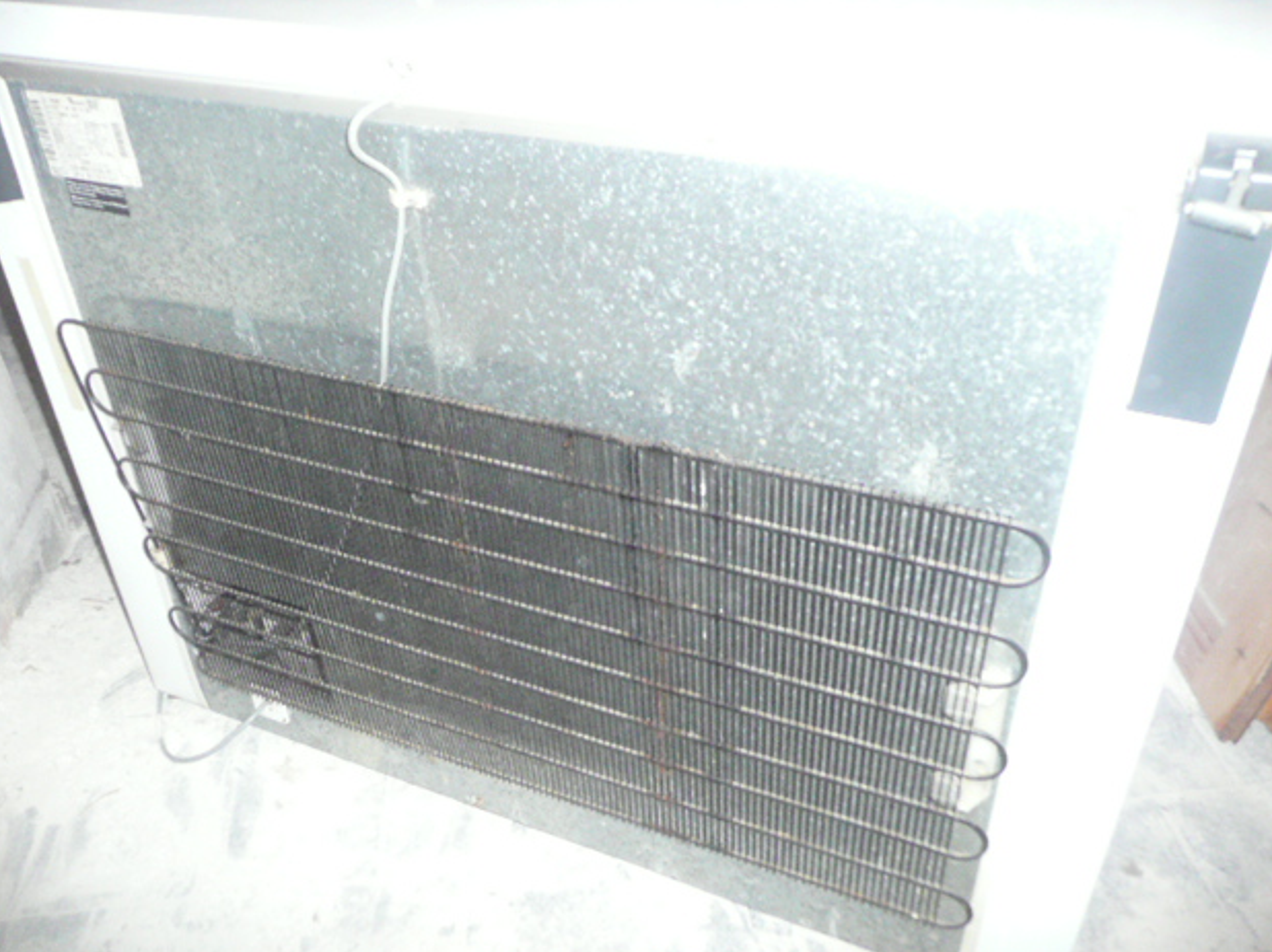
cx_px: 615
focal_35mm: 29
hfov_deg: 61.7
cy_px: 469
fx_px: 1065
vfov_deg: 48.2
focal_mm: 4.6
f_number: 3.3
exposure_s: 1/8
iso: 500
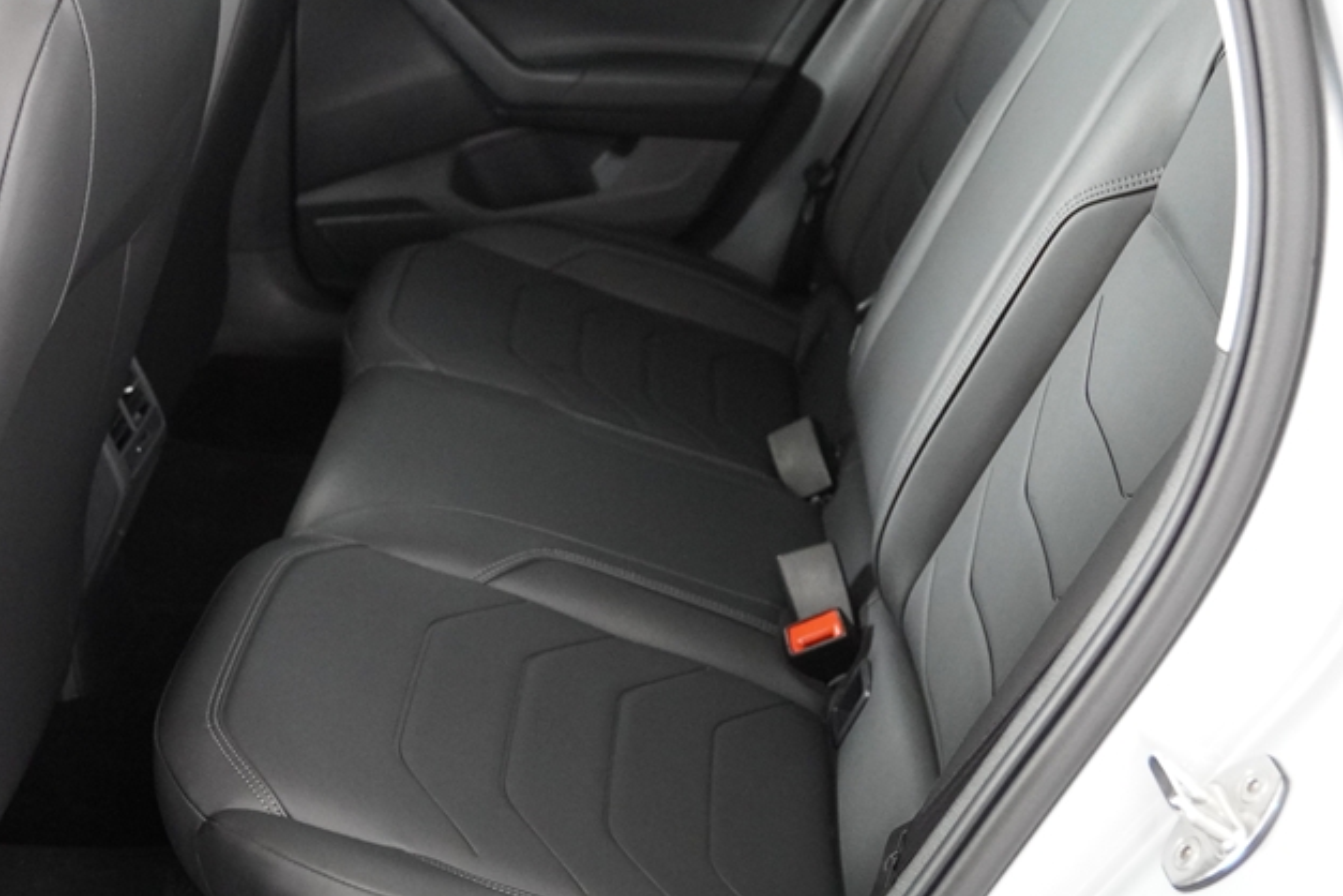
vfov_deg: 27.4
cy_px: 323
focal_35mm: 49
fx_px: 1828
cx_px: 435
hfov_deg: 39.8
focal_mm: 20
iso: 3200
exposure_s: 1/160
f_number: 2.8
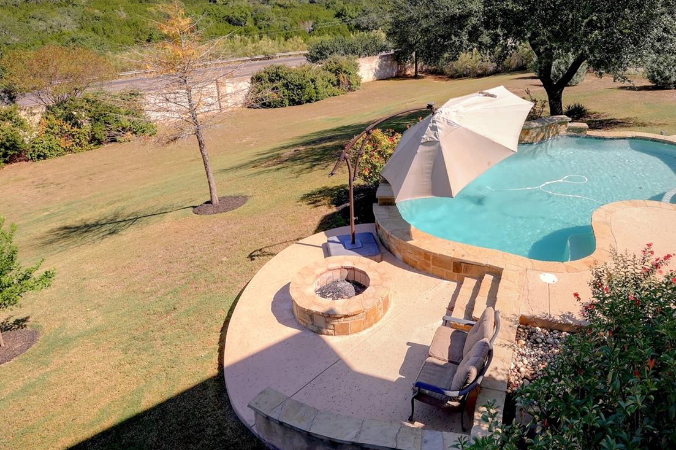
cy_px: 147
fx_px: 488
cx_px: 395
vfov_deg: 48.5
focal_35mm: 26
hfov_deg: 69.0
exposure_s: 1/160
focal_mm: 14
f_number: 11
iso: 400
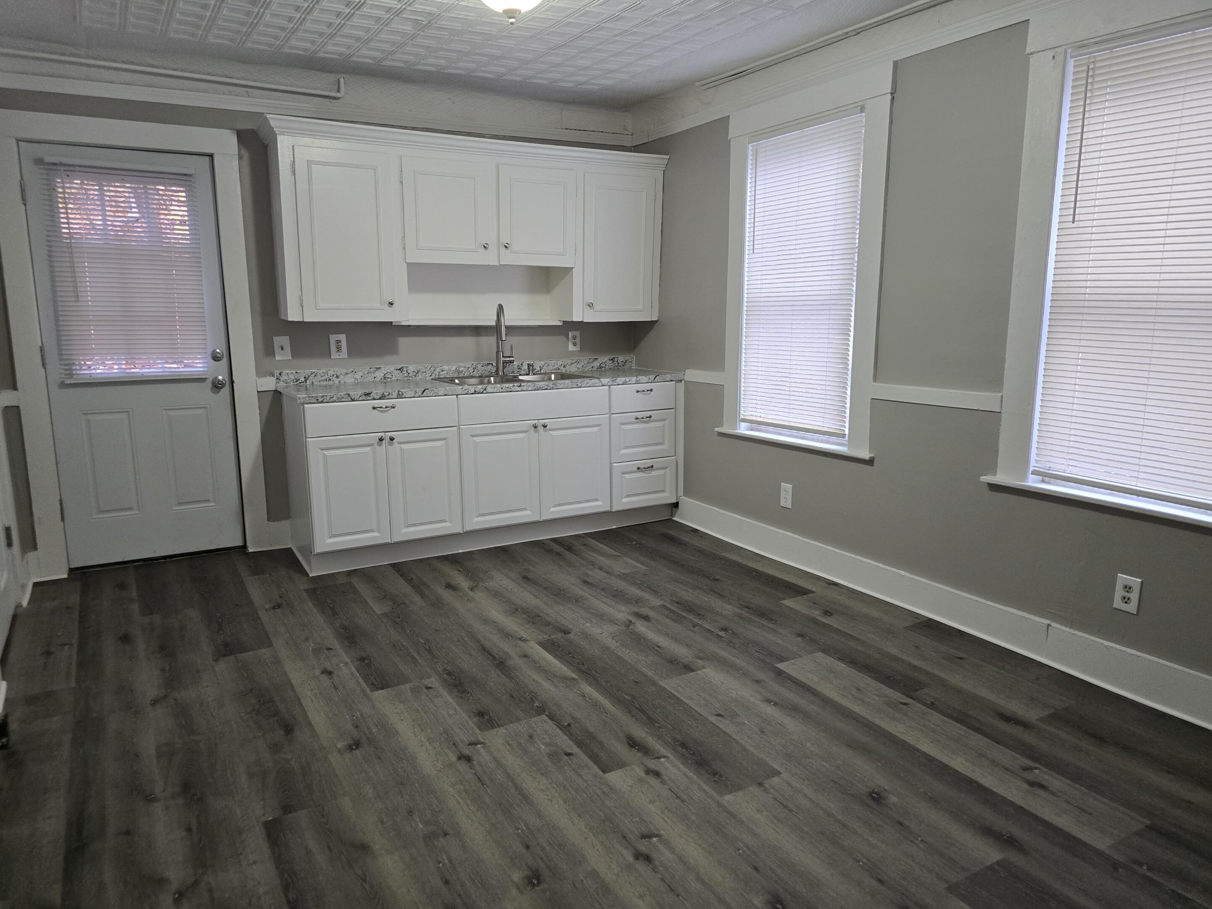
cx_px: 584
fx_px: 840
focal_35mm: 24
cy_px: 468
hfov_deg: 71.6
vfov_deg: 56.8
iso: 500
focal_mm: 6.3
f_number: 1.7
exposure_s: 1/120
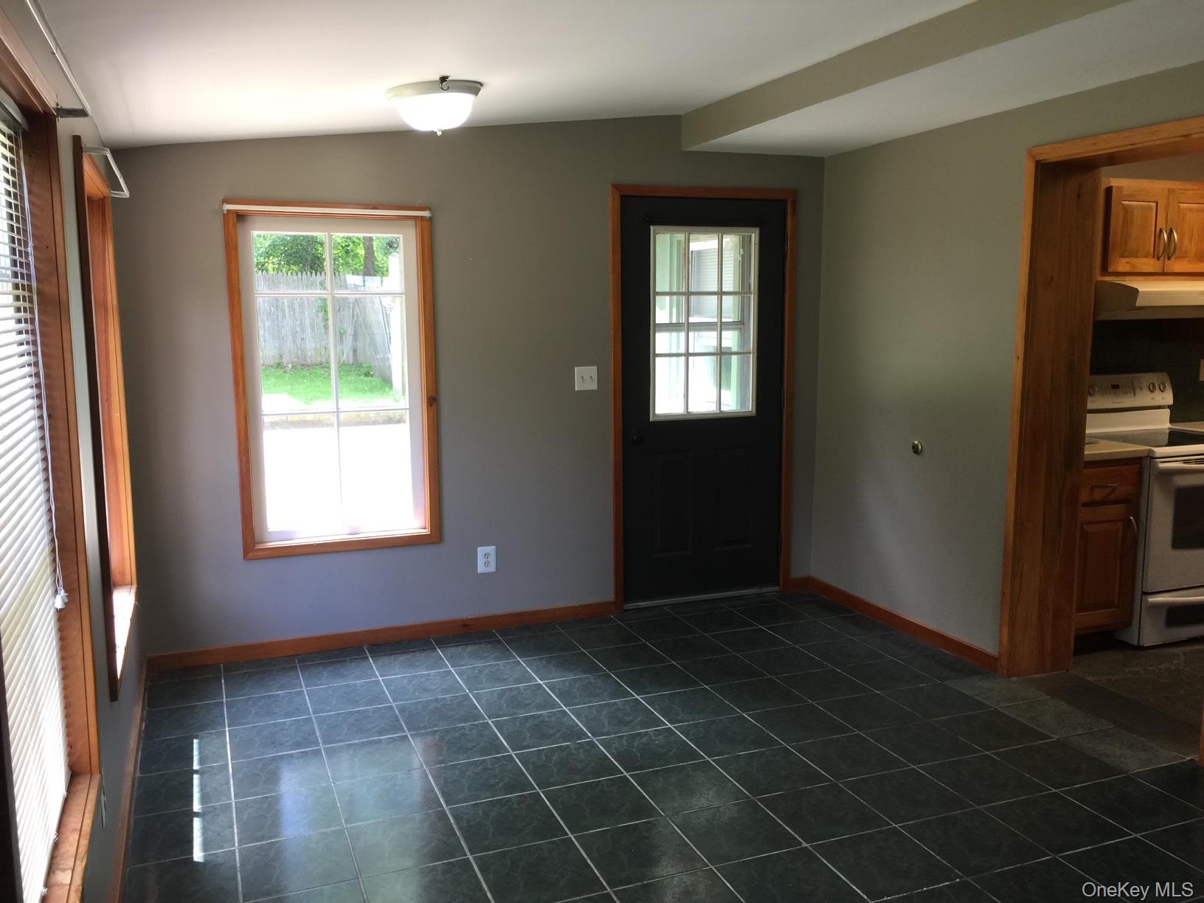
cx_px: 602
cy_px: 452
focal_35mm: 29
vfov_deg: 48.2
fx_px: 1009
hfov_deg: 61.7
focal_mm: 4.15
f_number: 2.2
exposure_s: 1/40
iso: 32
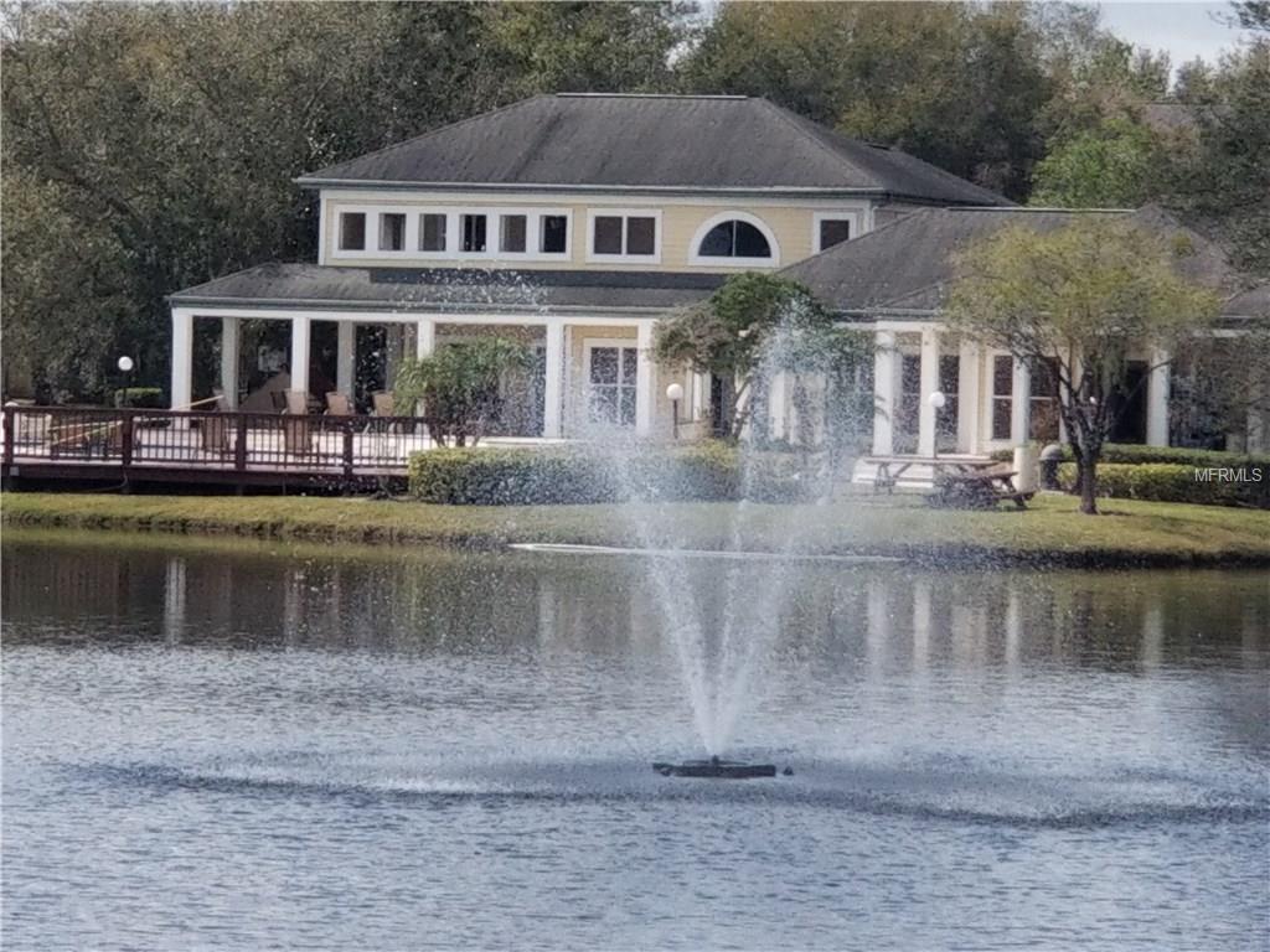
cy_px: 476
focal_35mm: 52
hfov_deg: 36.8
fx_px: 1908
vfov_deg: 28.0
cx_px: 635
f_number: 2.4
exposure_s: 1/808
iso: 25
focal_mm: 6
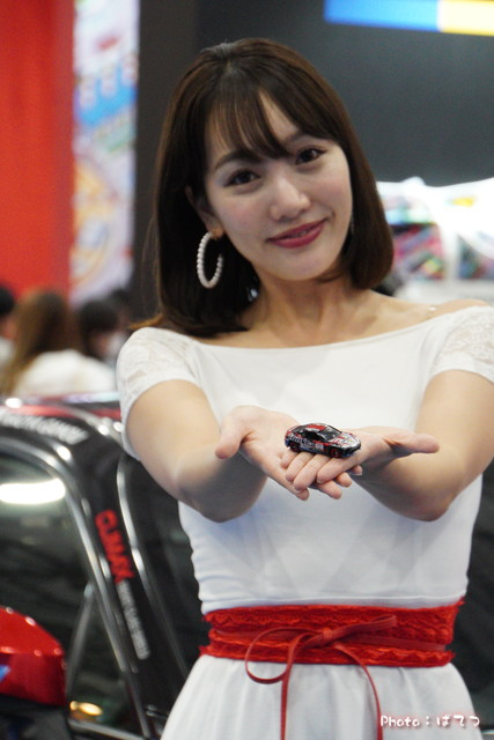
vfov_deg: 10.8
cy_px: 370
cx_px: 247
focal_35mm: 190
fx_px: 3919
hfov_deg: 7.2
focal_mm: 127
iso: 6400
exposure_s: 1/200
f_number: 6.3
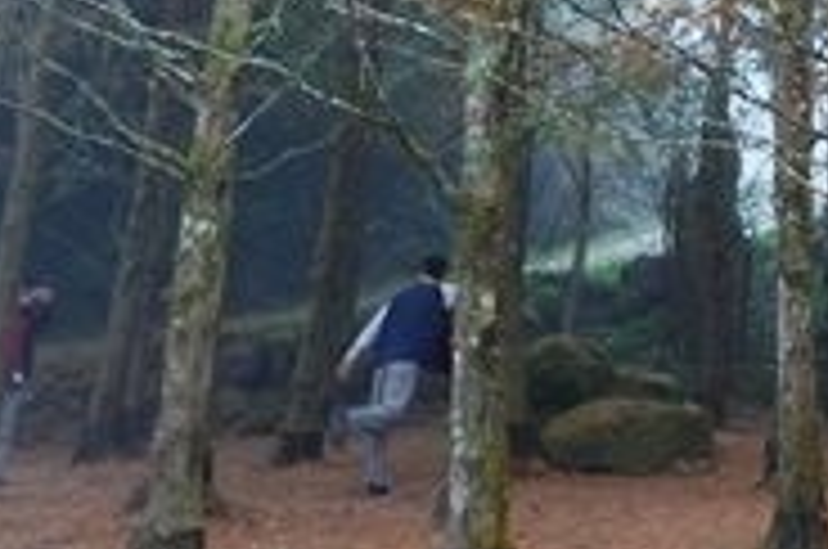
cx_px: 1066
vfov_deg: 14.3
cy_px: -421
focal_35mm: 85
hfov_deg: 21.7
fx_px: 1952
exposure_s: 1/30
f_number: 2.8
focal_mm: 9
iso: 250
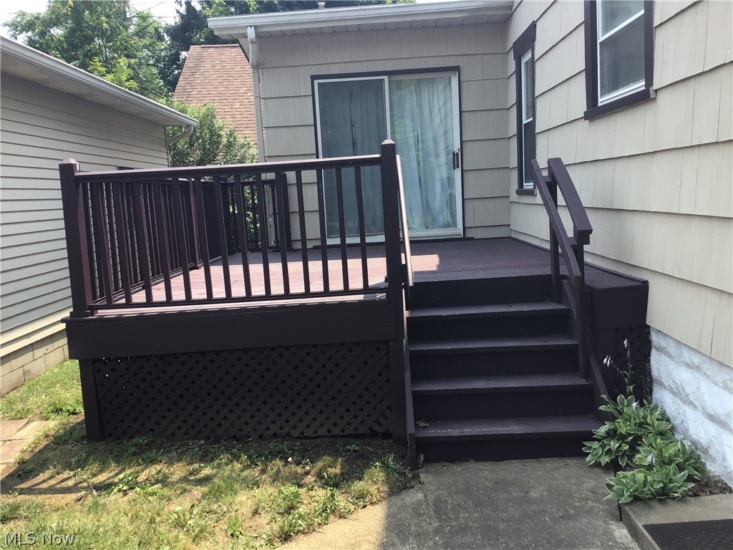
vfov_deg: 45.4
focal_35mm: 31
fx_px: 656
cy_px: 275
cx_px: 366
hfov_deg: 58.4
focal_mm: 3.3
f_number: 2.4
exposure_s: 1/341
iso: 25
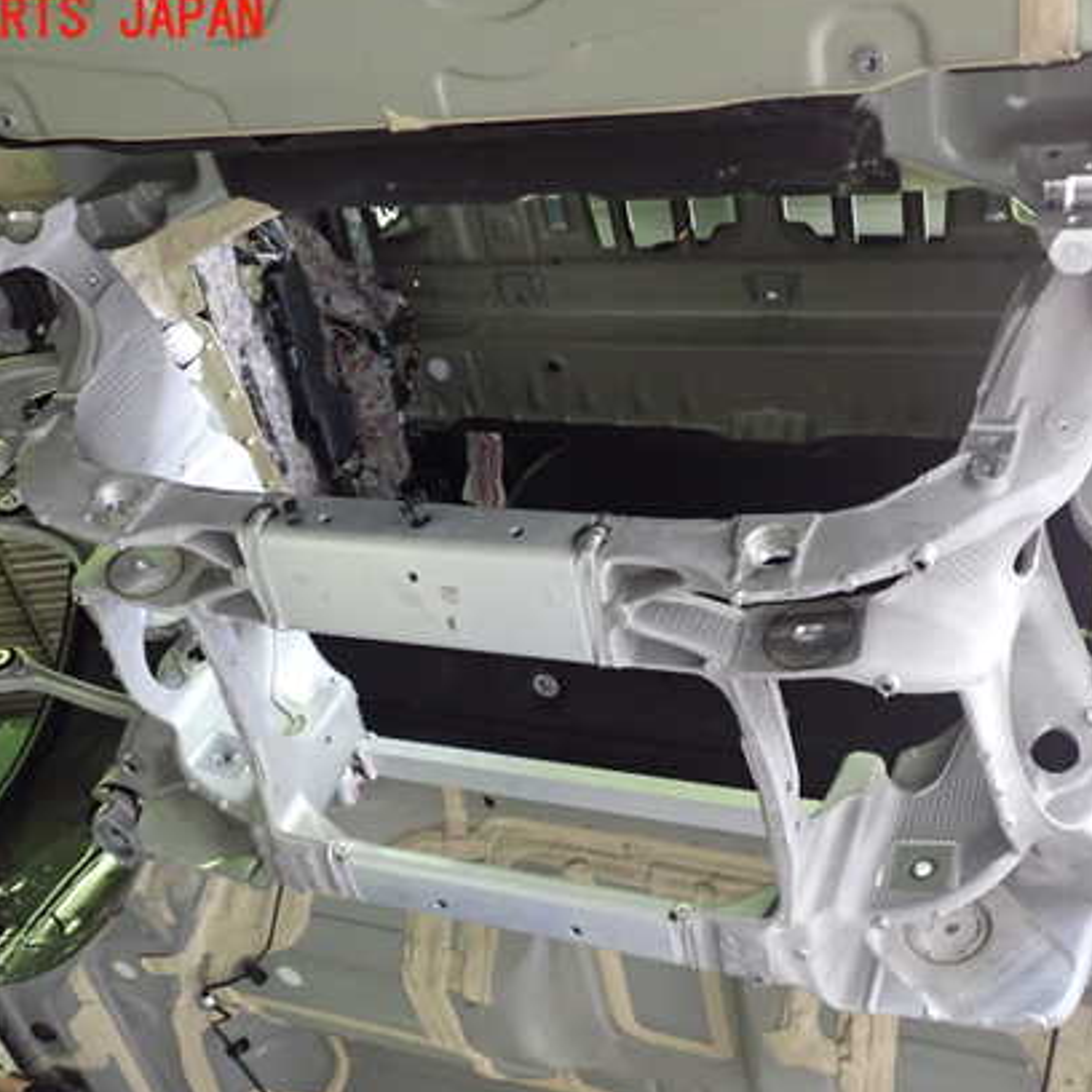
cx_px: 581
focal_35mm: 39
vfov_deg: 42.8
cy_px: 589
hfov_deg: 42.8
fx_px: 1392
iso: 640
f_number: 2.3
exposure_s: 1/30
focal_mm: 5.4
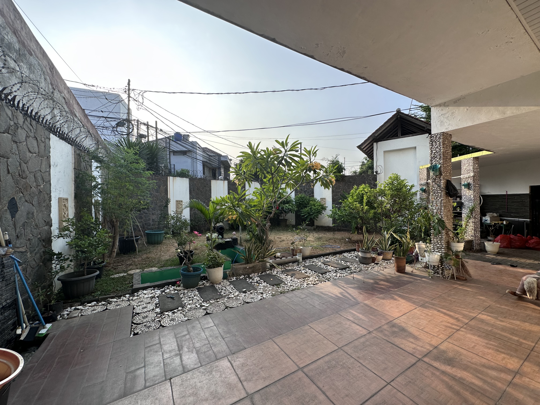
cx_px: 270
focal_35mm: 14
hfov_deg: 102.1
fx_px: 218
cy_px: 202
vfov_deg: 85.7
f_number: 2.2
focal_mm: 2.22
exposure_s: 1/720
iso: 50
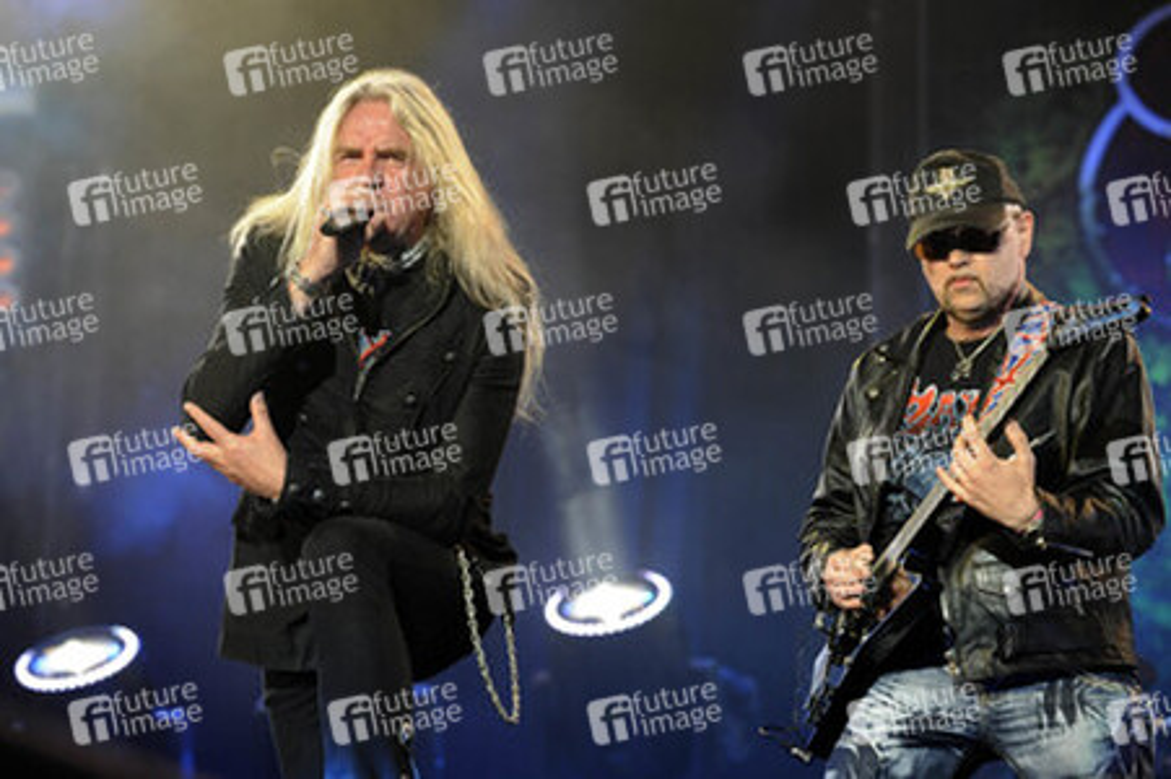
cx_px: 586
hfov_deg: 15.2
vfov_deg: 10.1
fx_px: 4388
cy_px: 390
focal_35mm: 135
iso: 2000
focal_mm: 135
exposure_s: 1/320
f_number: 5
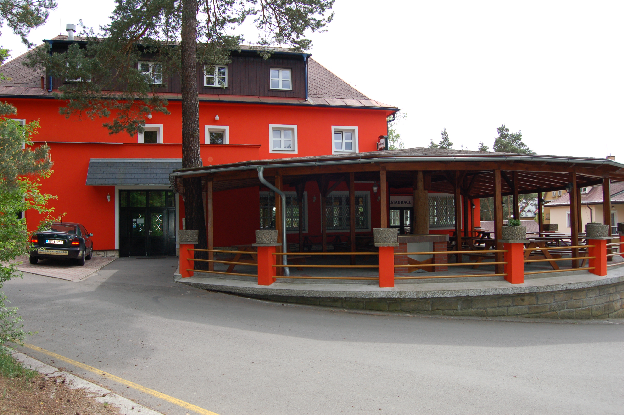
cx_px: 312
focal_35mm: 27
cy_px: 208
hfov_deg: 67.4
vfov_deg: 47.8
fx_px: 468
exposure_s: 1/500
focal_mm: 18
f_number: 5.6
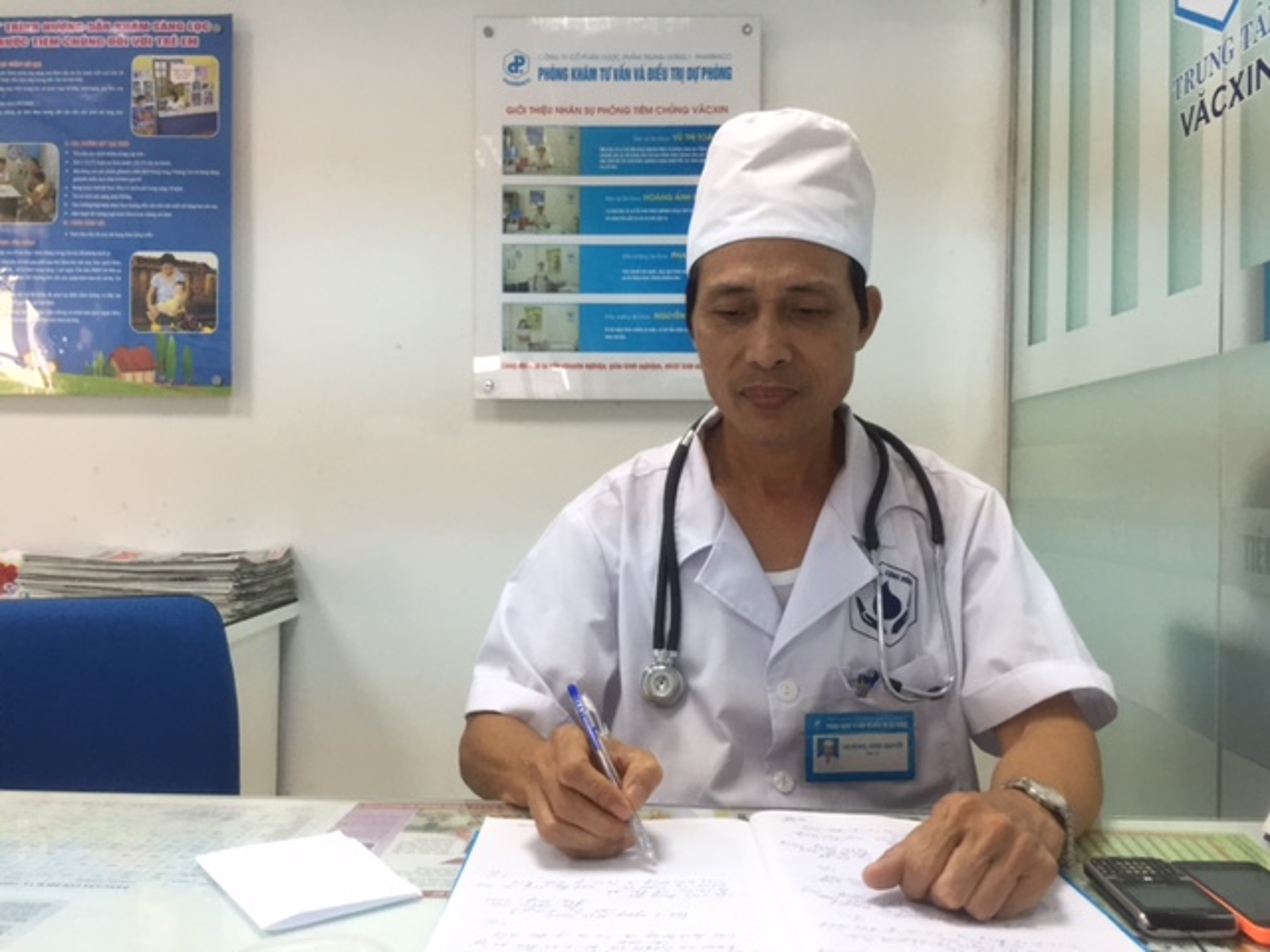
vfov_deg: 48.2
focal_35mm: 29
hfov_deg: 61.7
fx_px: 1064
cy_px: 476
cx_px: 635
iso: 80
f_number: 2.2
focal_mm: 4.15
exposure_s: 1/30
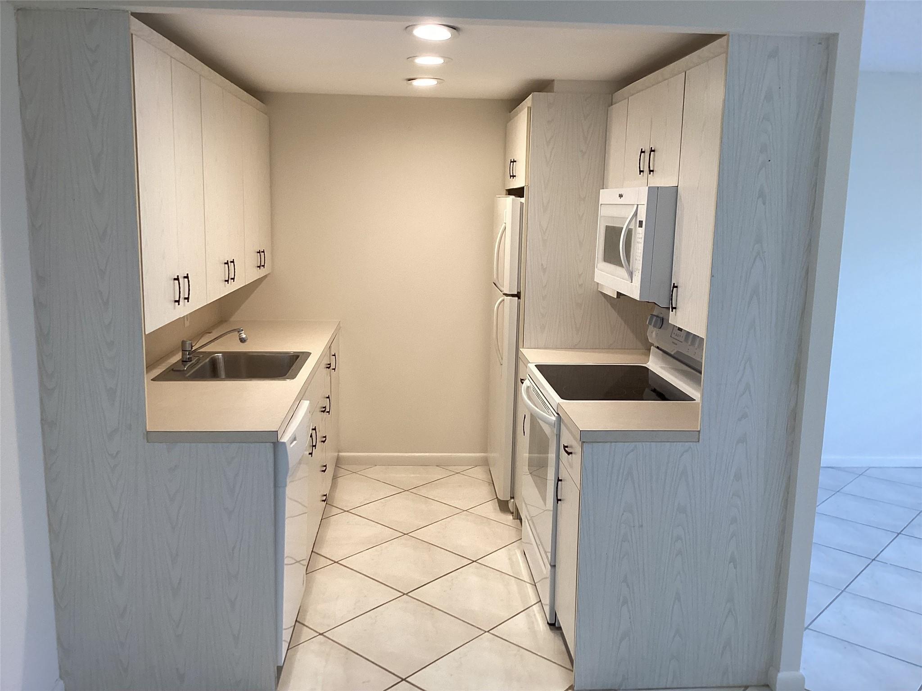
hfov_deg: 58.4
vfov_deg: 45.4
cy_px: 346
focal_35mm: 31
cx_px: 461
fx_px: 826
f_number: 2.4
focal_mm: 3.3
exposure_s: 1/60
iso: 80
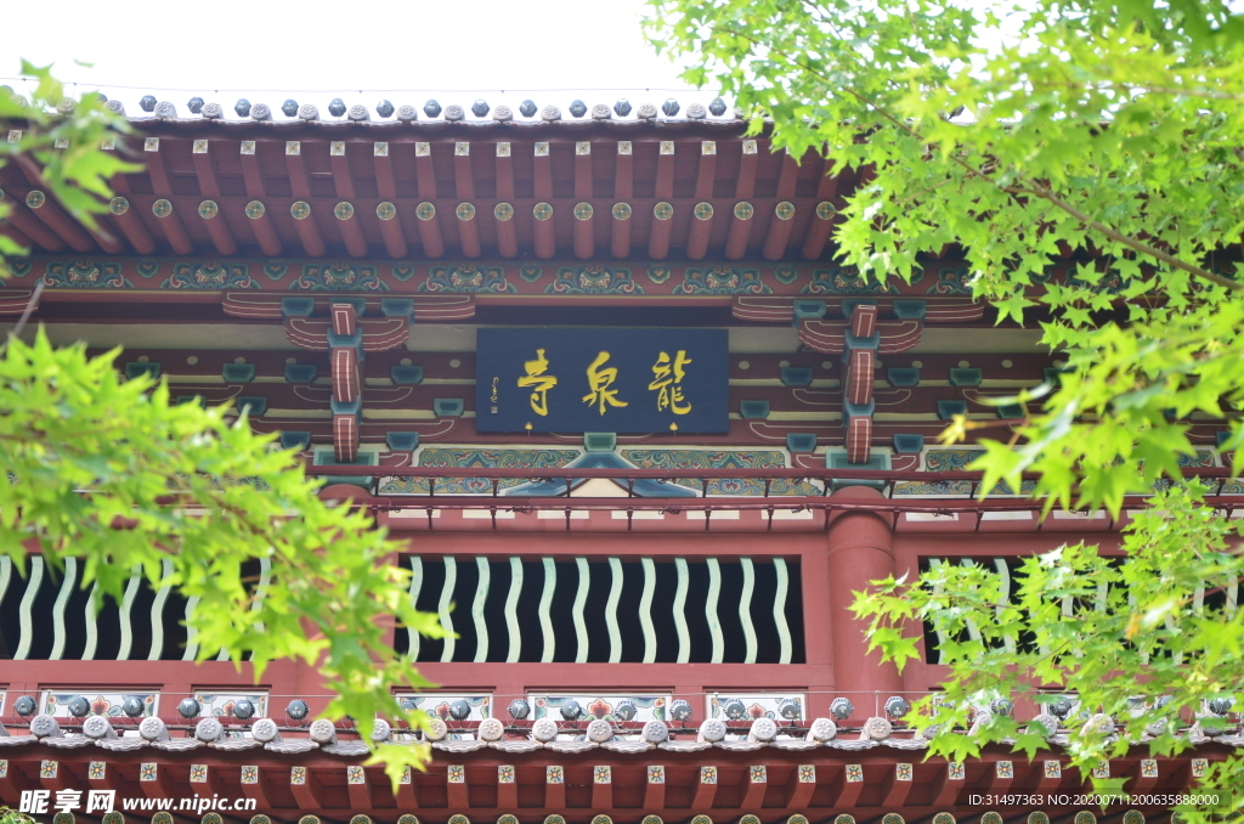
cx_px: 622
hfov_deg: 27.0
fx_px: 2586
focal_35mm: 75
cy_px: 412
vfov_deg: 18.1
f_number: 5
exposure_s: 1/160
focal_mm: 50
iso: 200
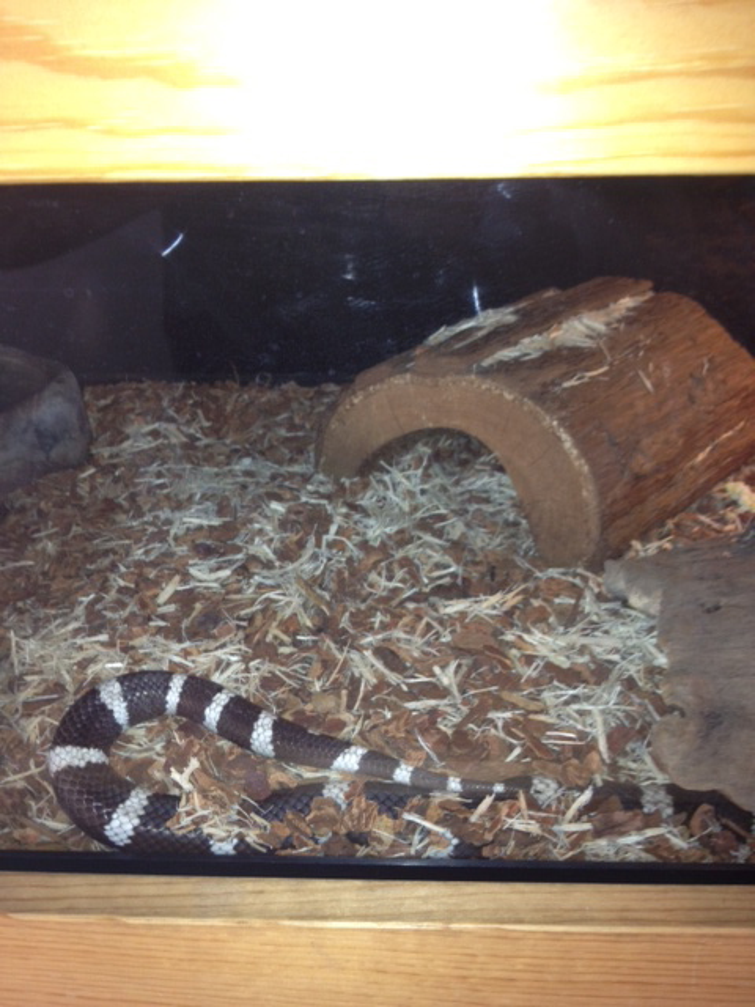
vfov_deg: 52.6
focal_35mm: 35
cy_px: 504
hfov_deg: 40.7
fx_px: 1018
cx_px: 378
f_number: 2.4
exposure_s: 1/20
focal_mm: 4.28
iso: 100
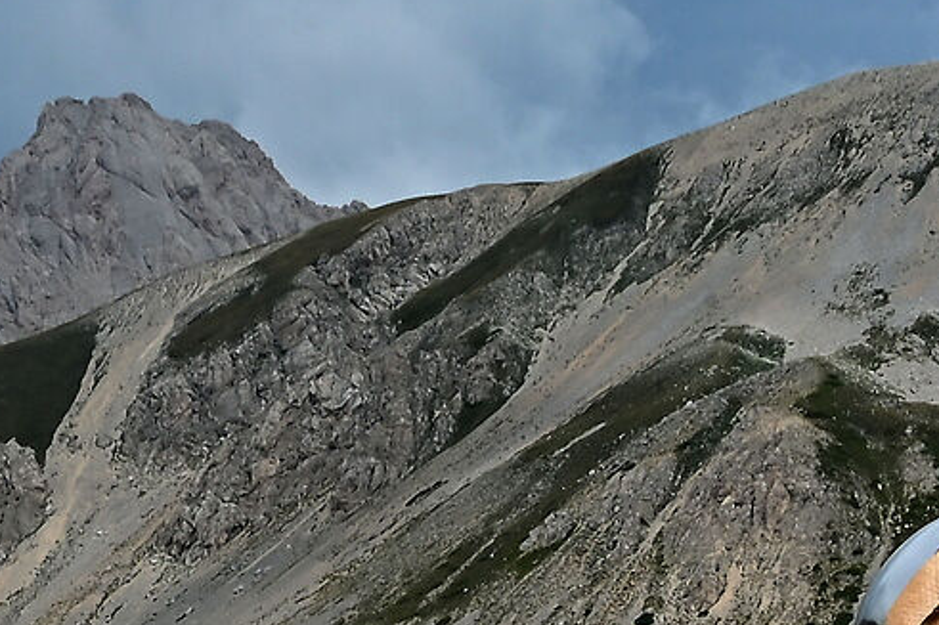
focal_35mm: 171
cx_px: 279
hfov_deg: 12.0
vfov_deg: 7.9
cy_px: 934
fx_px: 4459
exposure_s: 1/100
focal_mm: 35
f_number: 22
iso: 100
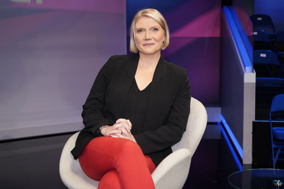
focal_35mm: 44
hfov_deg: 44.5
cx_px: 142
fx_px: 347
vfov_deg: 30.5
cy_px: 94
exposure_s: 1/160
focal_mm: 44
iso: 2000
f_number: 5
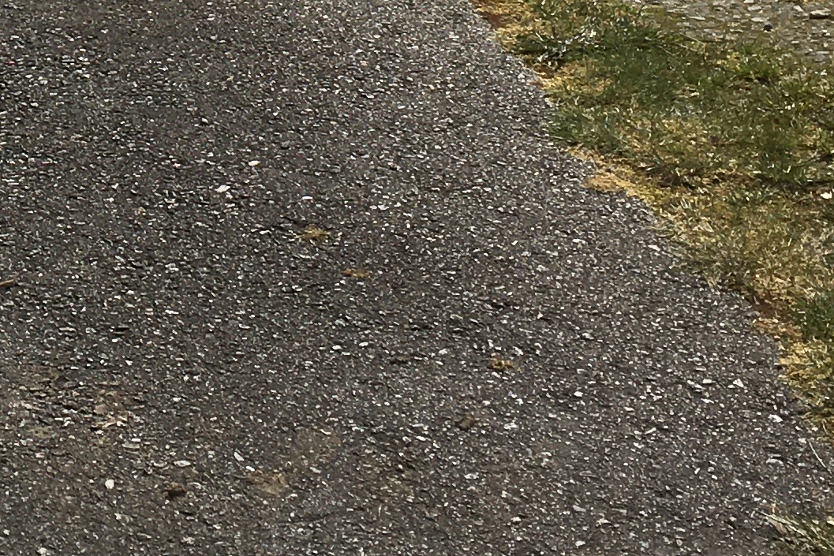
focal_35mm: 115
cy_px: -496
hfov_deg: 17.0
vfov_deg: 11.0
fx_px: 2664
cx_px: -184
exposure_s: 1/2849
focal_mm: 4.15
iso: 25
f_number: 2.2
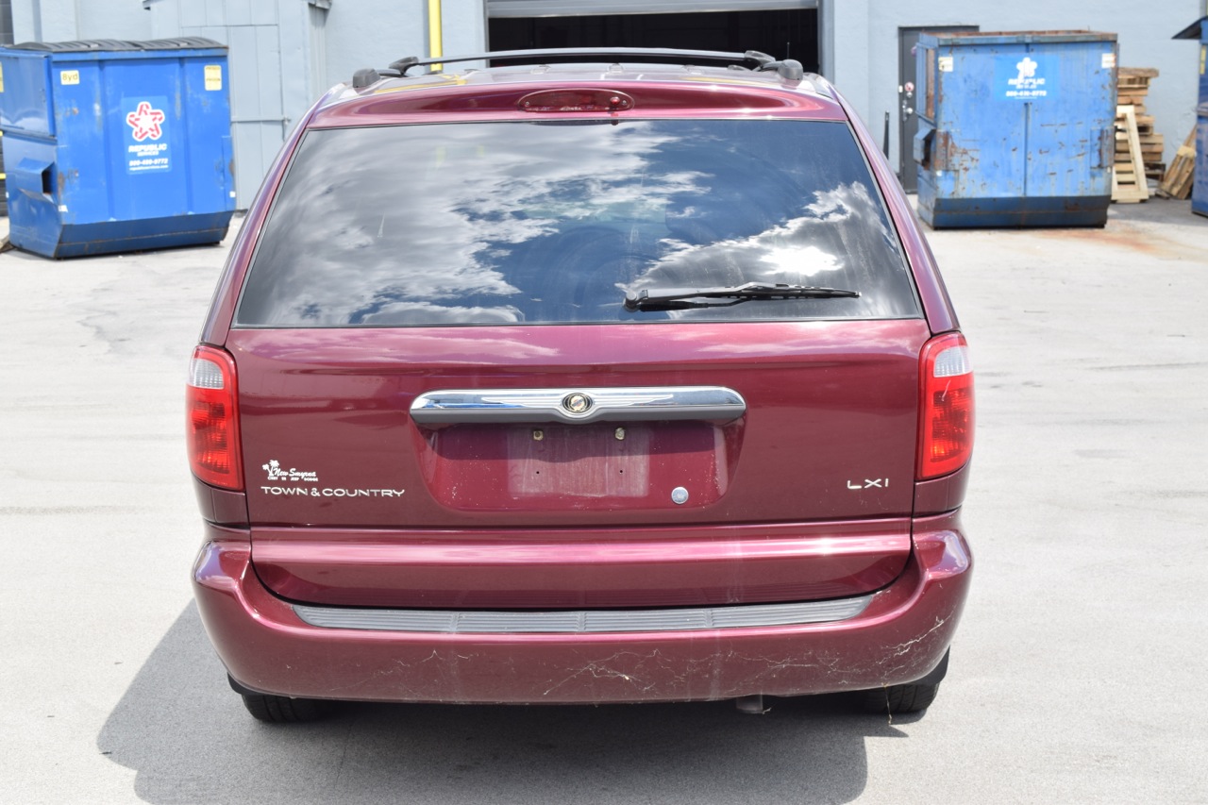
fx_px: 1812
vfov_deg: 25.1
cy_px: 402
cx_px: 604
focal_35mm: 54
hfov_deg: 36.9
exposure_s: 1/125
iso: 200
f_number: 8
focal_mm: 36
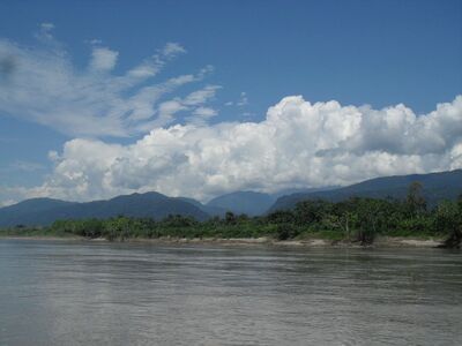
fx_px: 507
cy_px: 173
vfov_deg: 37.7
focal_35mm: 38
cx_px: 231
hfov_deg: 49.0
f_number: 8.3
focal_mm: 6.3
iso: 80
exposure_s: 1/500
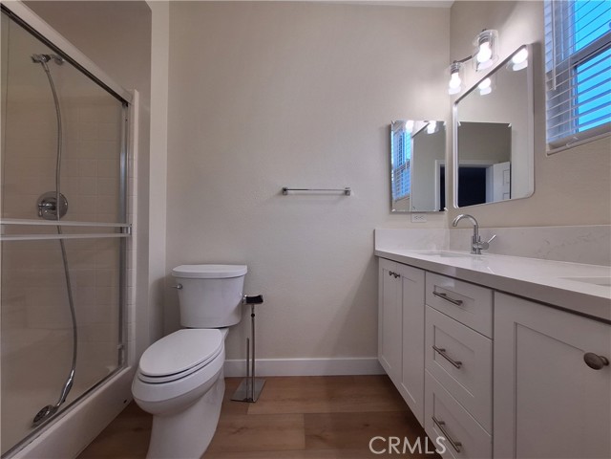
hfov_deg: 106.2
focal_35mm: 13
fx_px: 229
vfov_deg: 89.9
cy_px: 230
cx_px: 306
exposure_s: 1/120
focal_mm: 1.74
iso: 64
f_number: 2.2
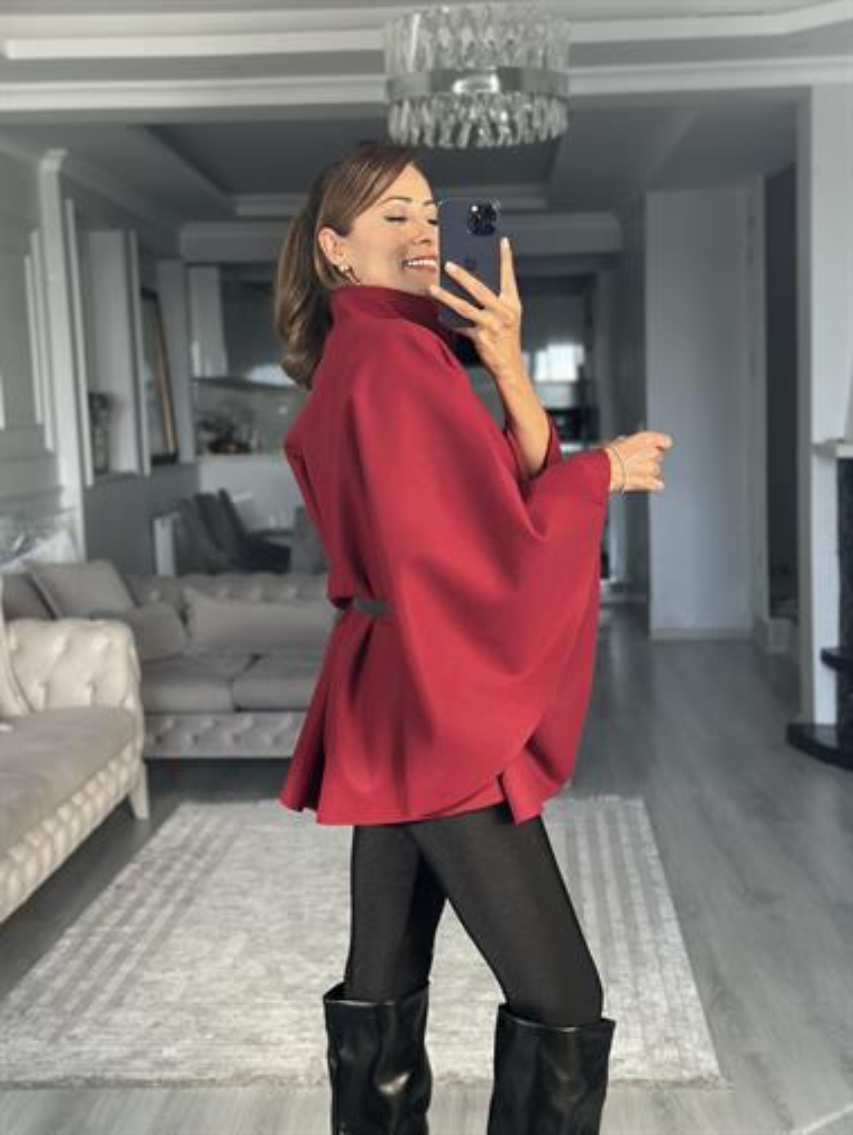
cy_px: 568
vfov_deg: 39.6
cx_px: 426
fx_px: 1576
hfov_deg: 30.3
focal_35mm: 48
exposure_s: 1/121
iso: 100
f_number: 1.78
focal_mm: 6.86
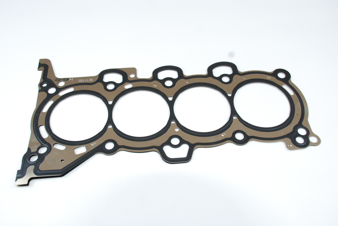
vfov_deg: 37.0
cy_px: 113
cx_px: 169
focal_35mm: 36
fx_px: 338
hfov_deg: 53.1
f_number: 6.3
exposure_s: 1/50
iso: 400
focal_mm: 24
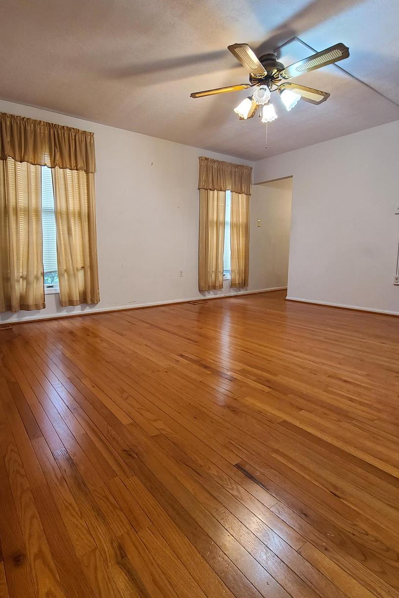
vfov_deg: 93.2
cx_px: 165
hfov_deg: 69.9
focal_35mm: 17
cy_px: 284
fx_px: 283
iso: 320
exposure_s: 1/40
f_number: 2.2
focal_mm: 2.2
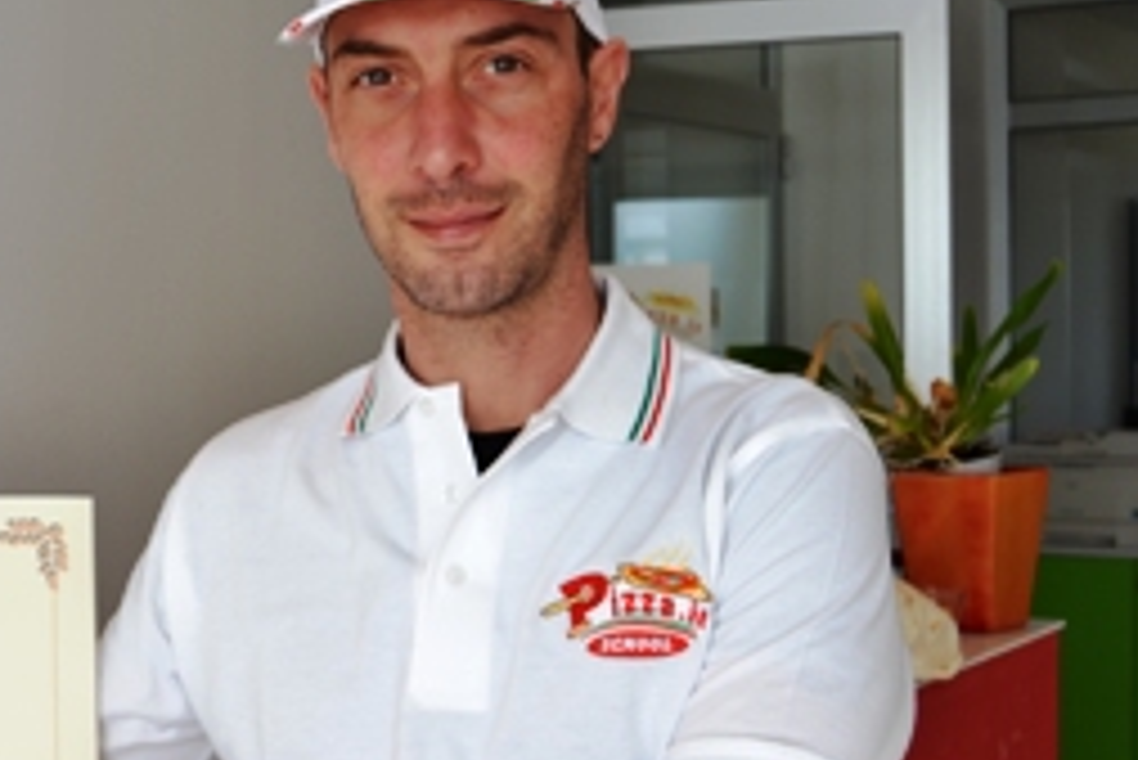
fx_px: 2182
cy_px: 411
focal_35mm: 69
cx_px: 184
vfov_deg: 19.8
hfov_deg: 28.4
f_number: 5.6
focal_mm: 26
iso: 100
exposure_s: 1/80
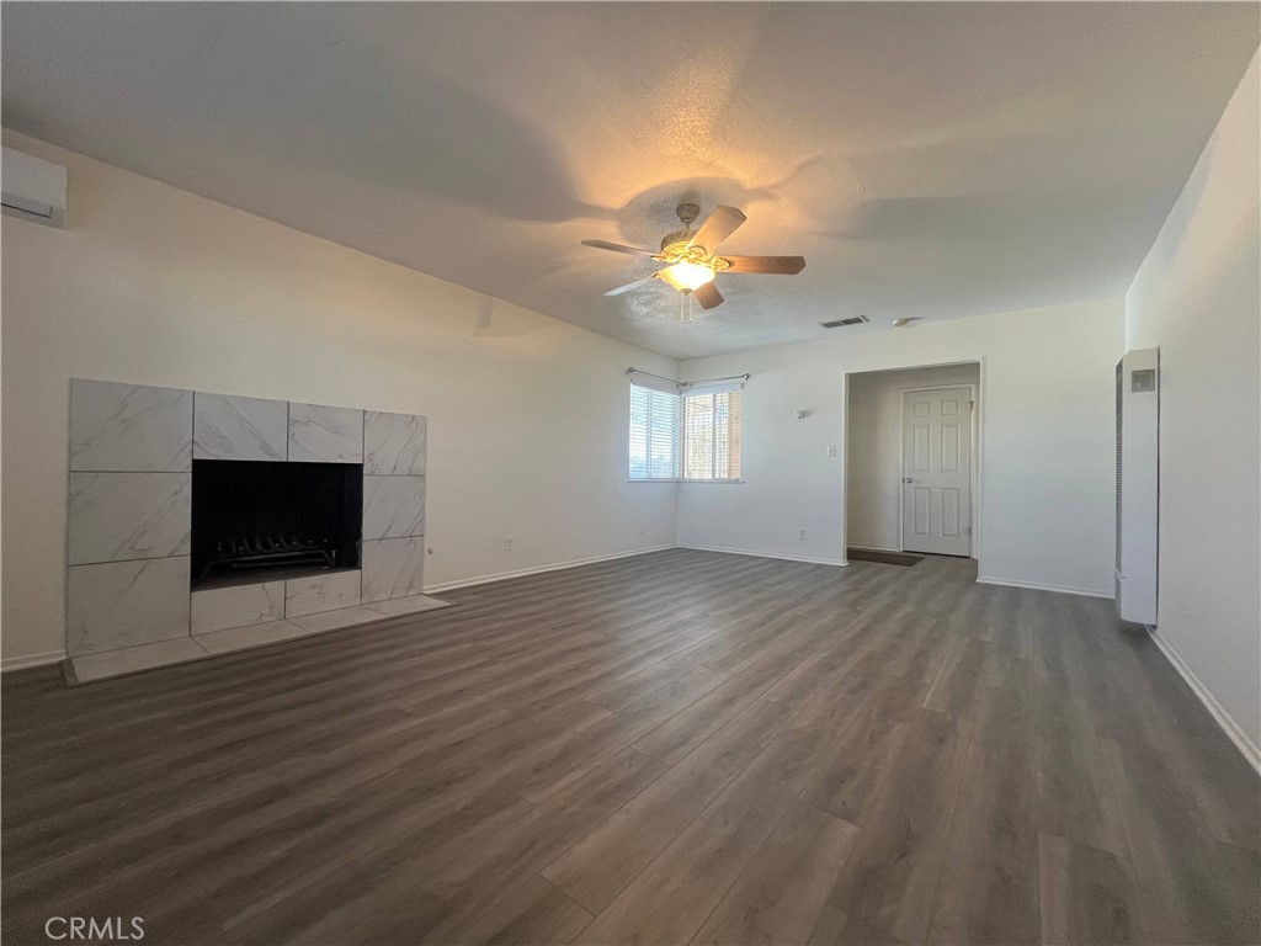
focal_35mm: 13
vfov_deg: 89.9
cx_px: 630
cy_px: 473
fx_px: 474
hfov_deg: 106.2
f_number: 1.8
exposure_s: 1/60
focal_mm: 1.57
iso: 200
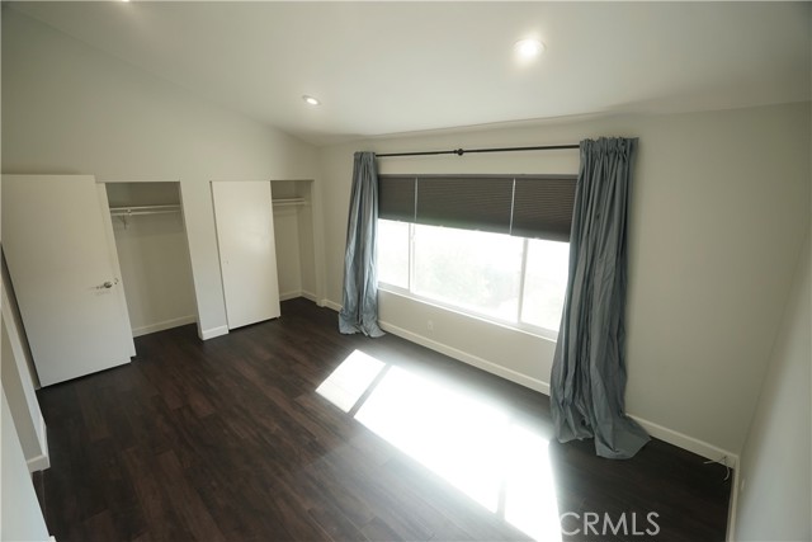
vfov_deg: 73.8
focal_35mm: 16
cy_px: 271
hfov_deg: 96.7
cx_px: 406
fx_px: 361
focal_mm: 16
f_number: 4
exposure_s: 1/60
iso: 400
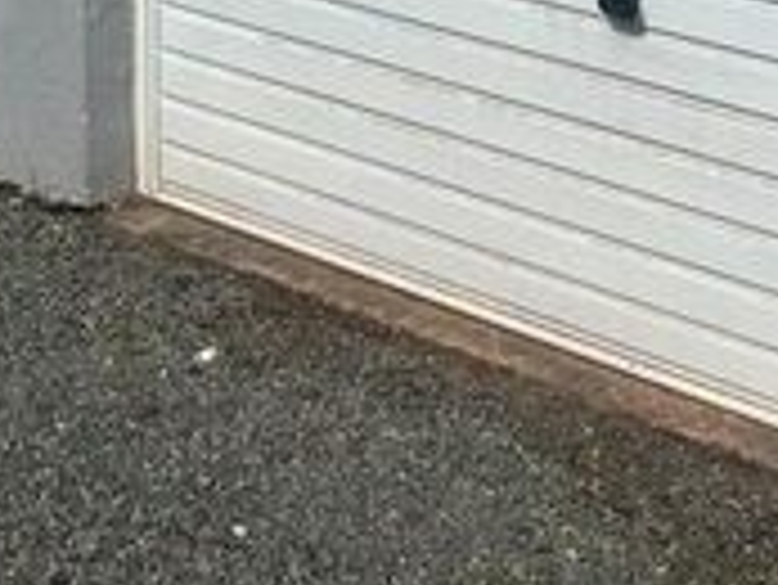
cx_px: 499
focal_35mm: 101
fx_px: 2272
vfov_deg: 14.3
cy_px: -83
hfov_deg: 19.4
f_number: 1.6
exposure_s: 1/10000
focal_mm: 5.1
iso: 32
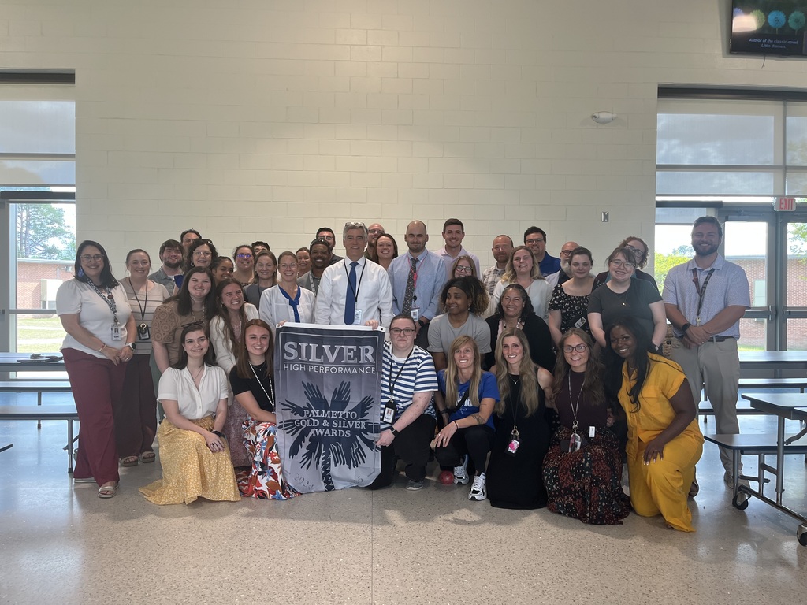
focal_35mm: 26
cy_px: 302
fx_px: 606
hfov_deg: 67.3
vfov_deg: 53.1
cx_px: 404
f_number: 1.6
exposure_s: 1/120
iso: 80
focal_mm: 5.1
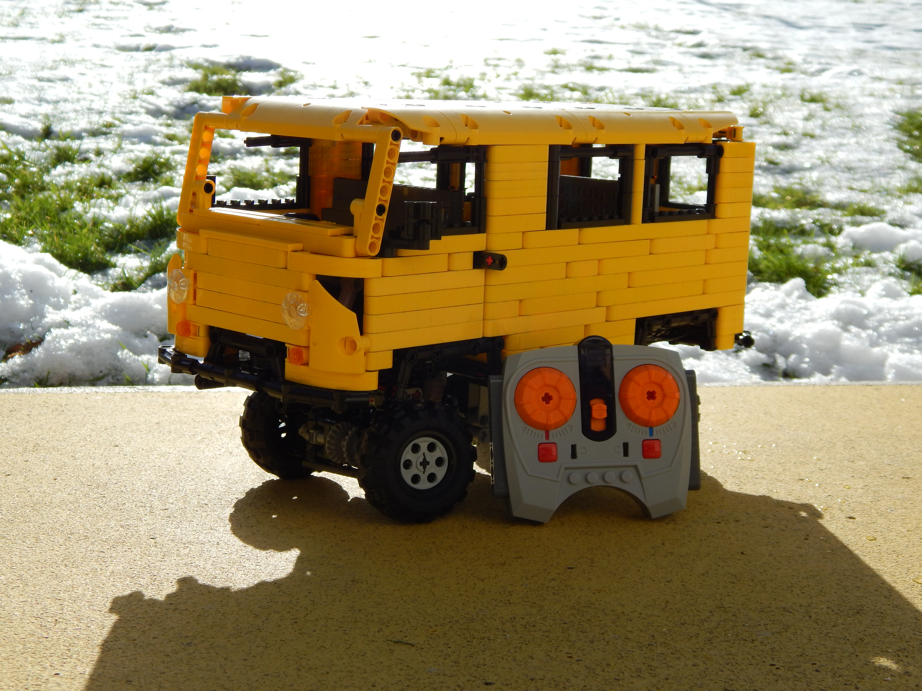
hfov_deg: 31.7
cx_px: 461
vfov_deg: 24.0
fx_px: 1625
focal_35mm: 61
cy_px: 346
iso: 125
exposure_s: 1/1000
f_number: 4
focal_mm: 10.9
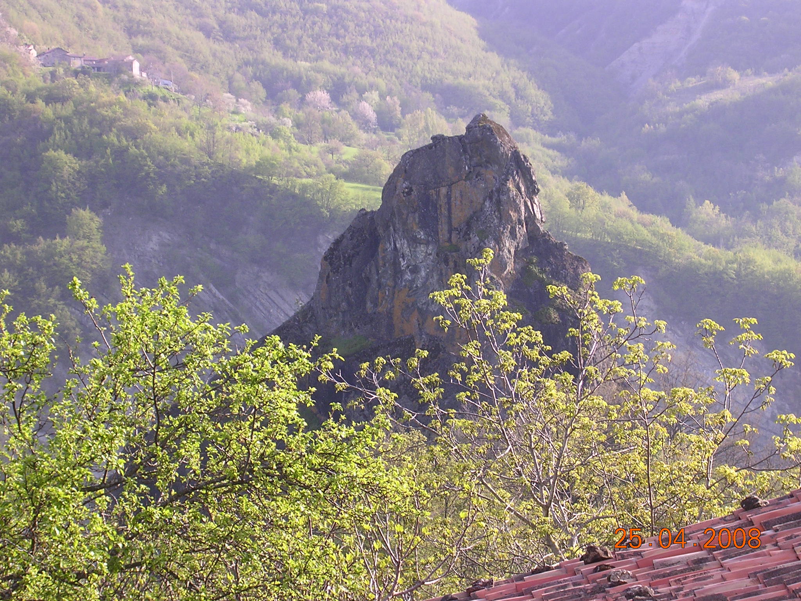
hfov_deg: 17.1
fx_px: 2661
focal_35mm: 115
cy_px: 300
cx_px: 400
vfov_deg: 12.9
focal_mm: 17.4
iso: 100
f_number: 4.9
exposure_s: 1/83
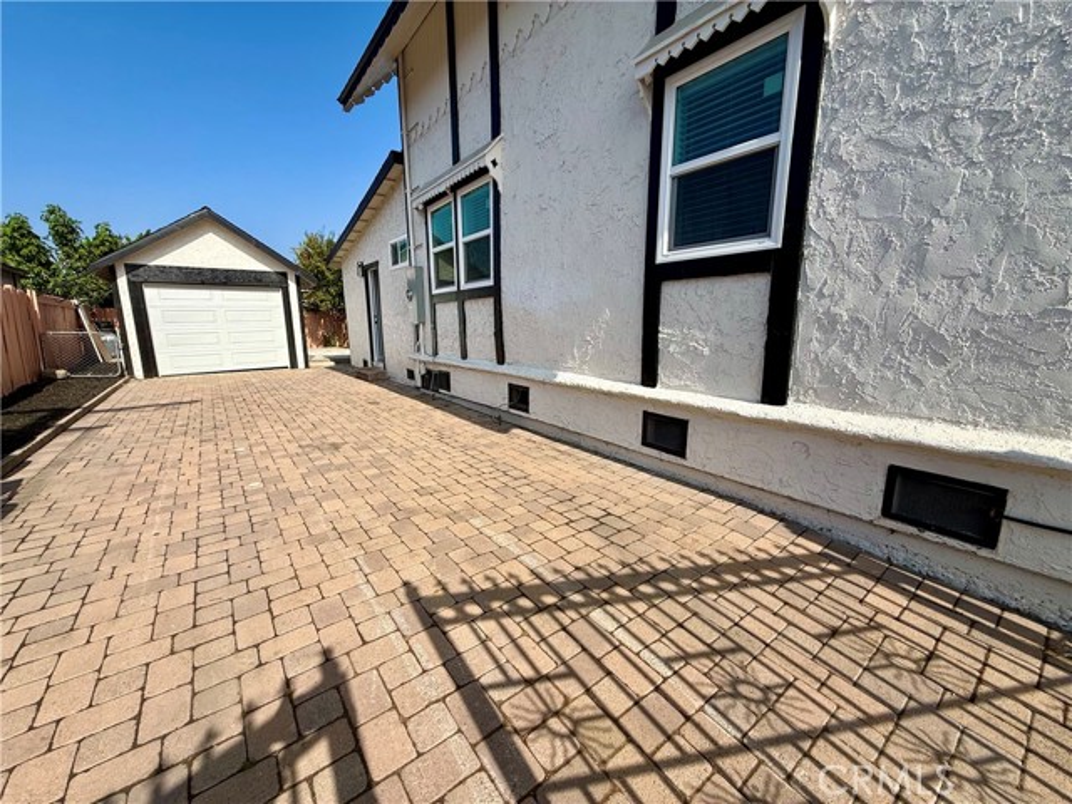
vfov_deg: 85.7
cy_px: 402
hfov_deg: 102.1
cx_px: 536
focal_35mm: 14
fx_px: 434
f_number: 2.2
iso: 50
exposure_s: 1/2841
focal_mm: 2.22
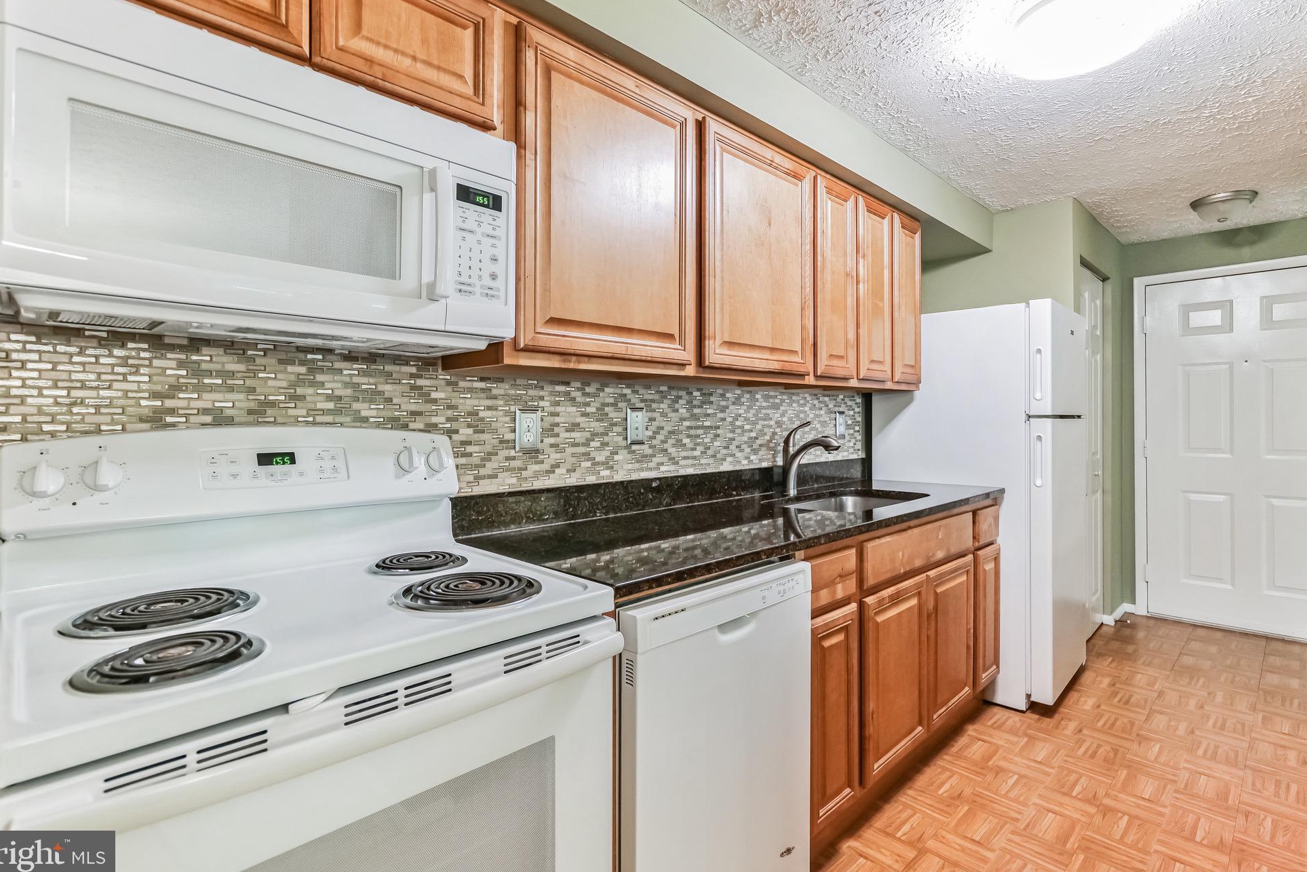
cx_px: 659
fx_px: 617
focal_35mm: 17
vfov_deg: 70.4
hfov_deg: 93.3
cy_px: 417
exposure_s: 1/20
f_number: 4.3
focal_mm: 16
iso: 800
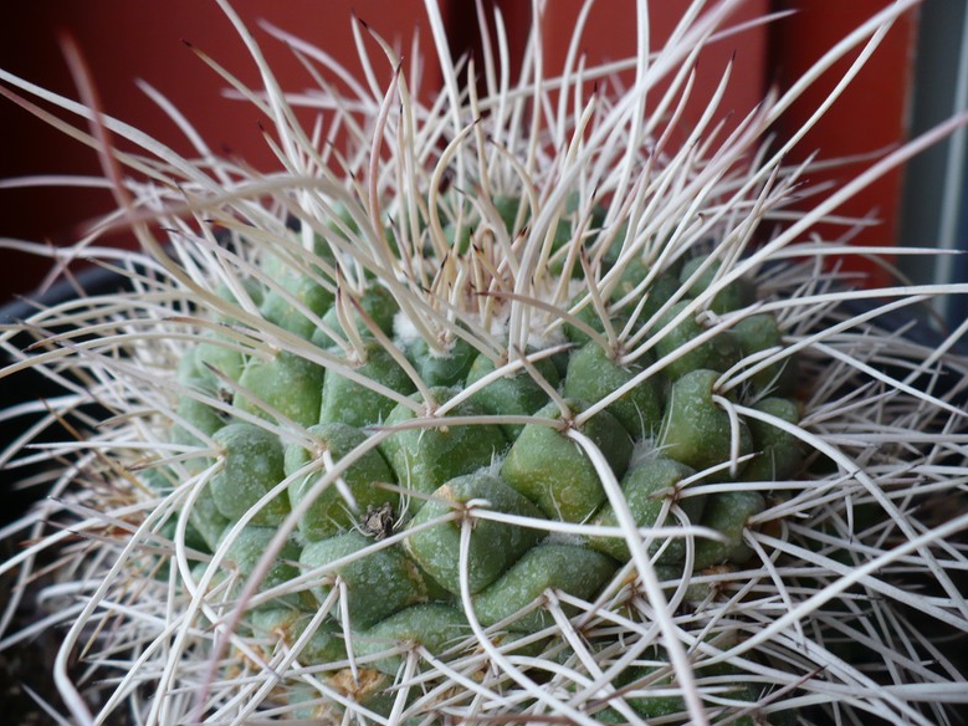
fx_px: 1062
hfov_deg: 49.0
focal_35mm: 38
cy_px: 370
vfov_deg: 37.7
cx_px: 486
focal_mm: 6.1
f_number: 2.8
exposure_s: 1/40
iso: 100
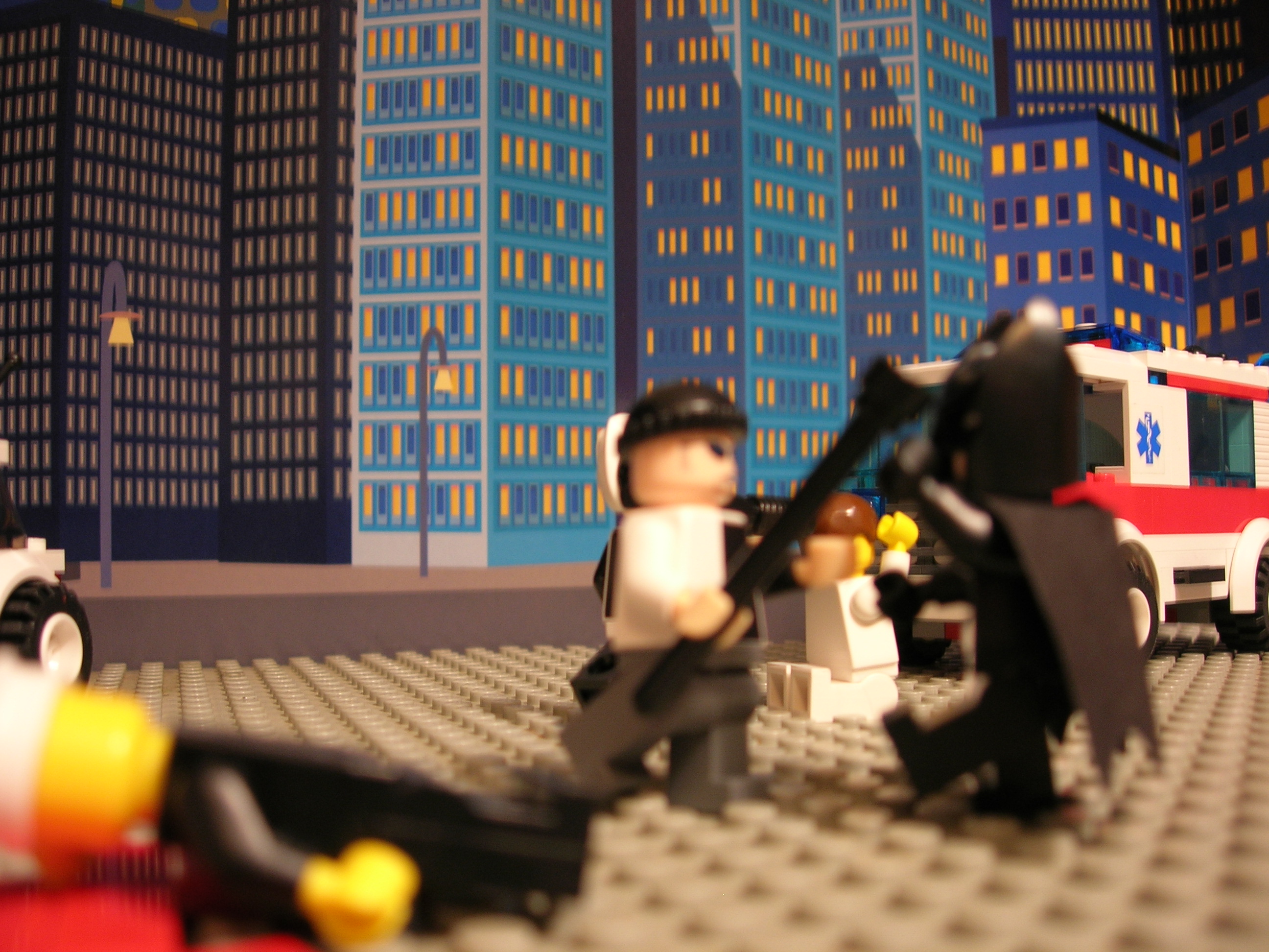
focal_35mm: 38
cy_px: 476
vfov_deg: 37.7
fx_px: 1393
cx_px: 634
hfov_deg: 49.0
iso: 67
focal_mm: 7.8
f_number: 2.8
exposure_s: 1/3.9
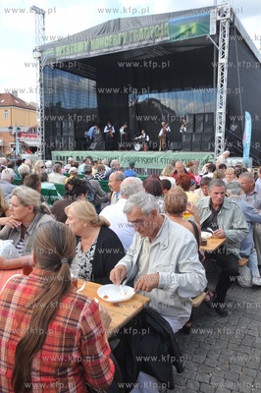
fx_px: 338
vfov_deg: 60.3
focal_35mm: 31
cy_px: 196
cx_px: 130
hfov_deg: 42.3
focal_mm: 31
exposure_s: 1/125
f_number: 10
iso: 400
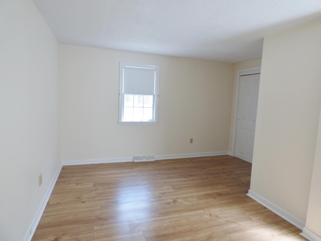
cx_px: 160
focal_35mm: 20
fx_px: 185
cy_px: 120
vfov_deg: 66.0
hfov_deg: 81.7
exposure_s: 1/60
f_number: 2.8
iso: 160
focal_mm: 3.58
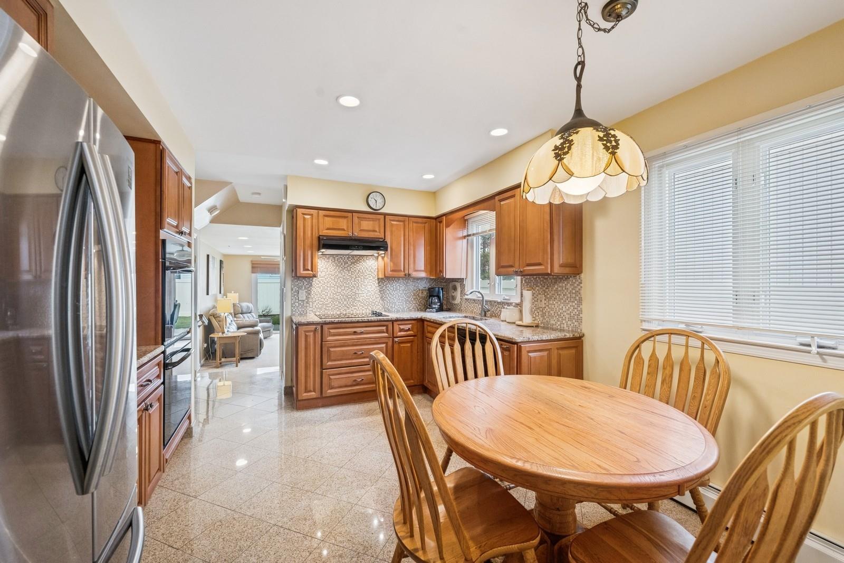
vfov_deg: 81.2
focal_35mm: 14
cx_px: 422
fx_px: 328
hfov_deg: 104.3
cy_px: 282
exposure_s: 1/400
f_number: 8
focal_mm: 14
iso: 640
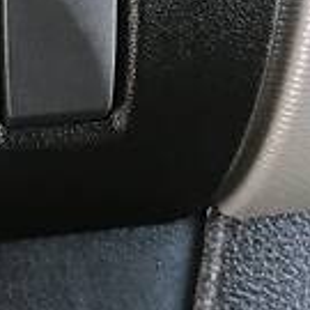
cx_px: -191
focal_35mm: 110
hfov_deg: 14.5
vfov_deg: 15.8
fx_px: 1115
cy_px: 124
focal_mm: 4
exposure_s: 1/33
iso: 32
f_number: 1.8
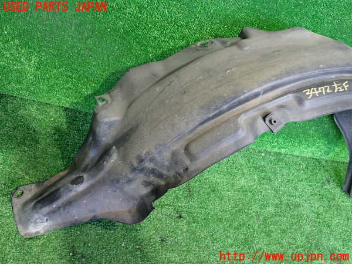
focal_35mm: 32
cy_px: 132
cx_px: 176
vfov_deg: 44.2
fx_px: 325
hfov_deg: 56.8
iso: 640
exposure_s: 1/30
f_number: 2.4
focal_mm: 5.79
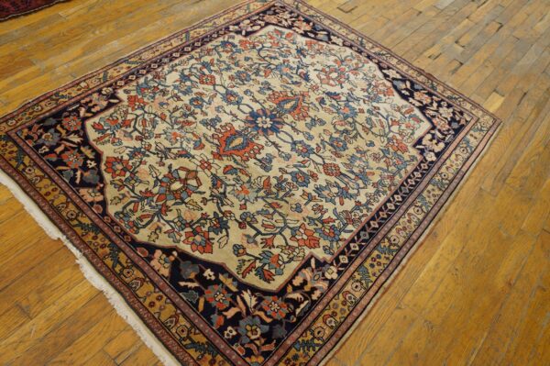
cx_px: 275
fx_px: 458
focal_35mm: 30
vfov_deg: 43.5
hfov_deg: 62.0
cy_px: 183
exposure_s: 1/60
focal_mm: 20
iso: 800
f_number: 4
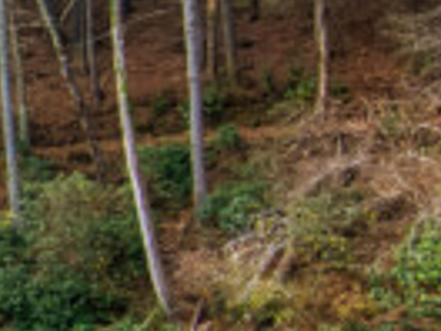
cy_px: 211
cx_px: -545
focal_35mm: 107
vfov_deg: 13.9
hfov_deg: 14.1
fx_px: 1360
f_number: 9
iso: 400
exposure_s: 1/100
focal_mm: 13
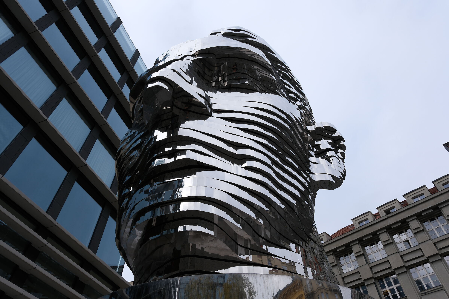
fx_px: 299
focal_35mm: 24
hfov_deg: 73.7
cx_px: 224
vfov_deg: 53.1
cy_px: 150
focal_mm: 16
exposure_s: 1/500
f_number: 6.4
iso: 200
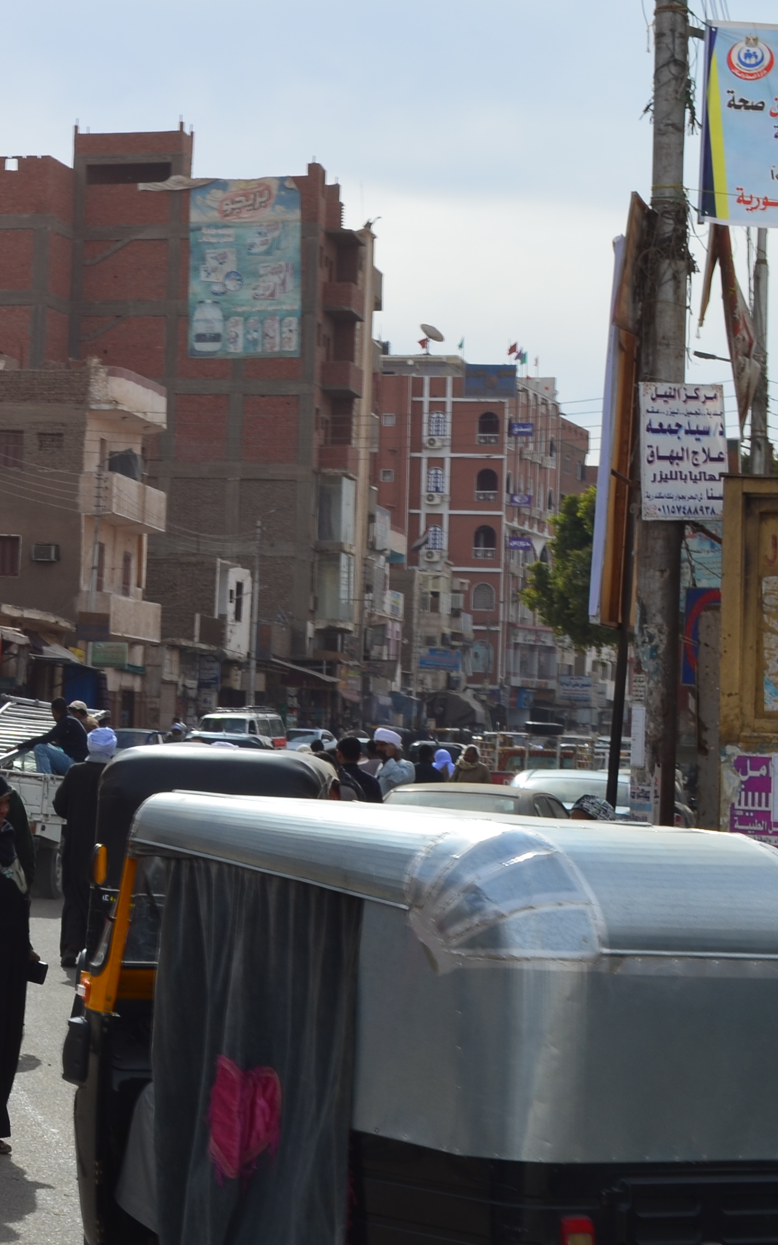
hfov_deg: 14.3
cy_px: 415
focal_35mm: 86
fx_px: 2917
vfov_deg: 24.0
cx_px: -335
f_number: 11
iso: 100
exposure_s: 1/160
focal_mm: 26
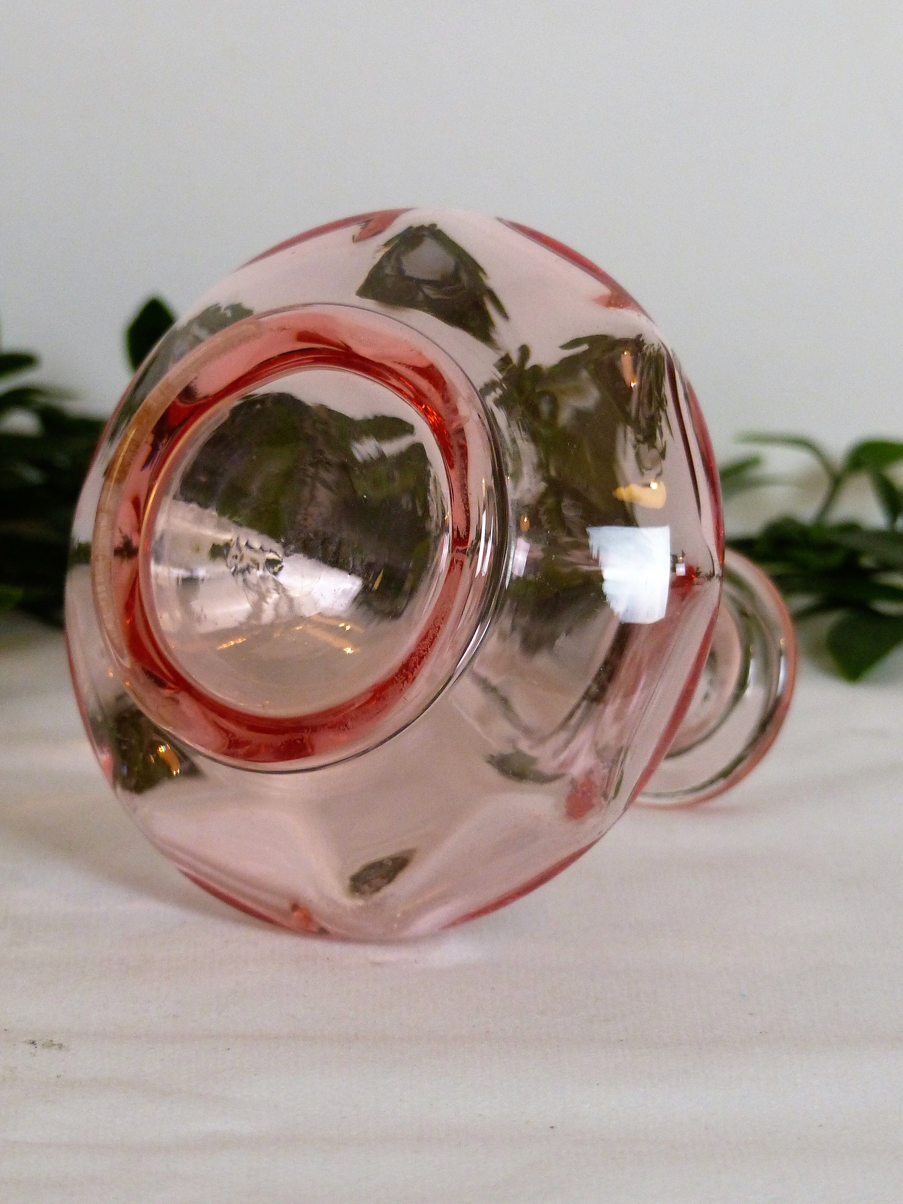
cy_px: 602
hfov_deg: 6.0
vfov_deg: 8.0
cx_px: 452
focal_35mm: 247
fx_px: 8591
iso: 400
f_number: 2.8
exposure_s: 1/80
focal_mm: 40.4
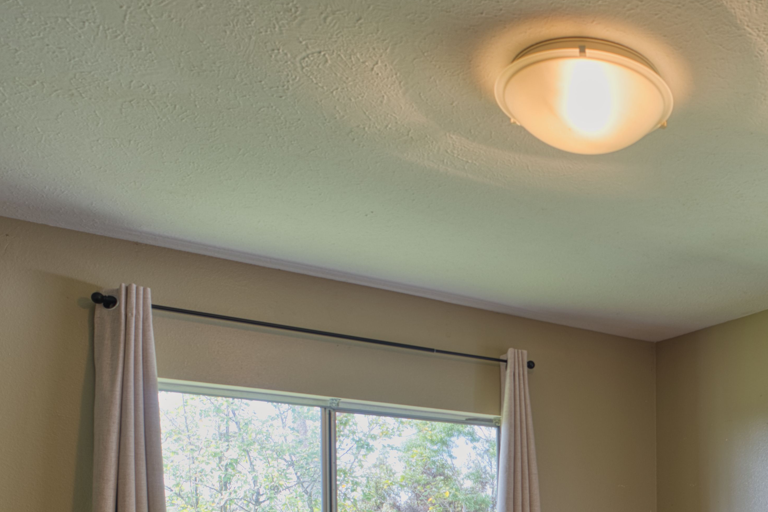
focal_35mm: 38
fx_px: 811
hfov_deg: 44.8
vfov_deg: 31.0
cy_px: 570
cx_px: 726
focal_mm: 14
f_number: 4
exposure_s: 1/20
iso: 50
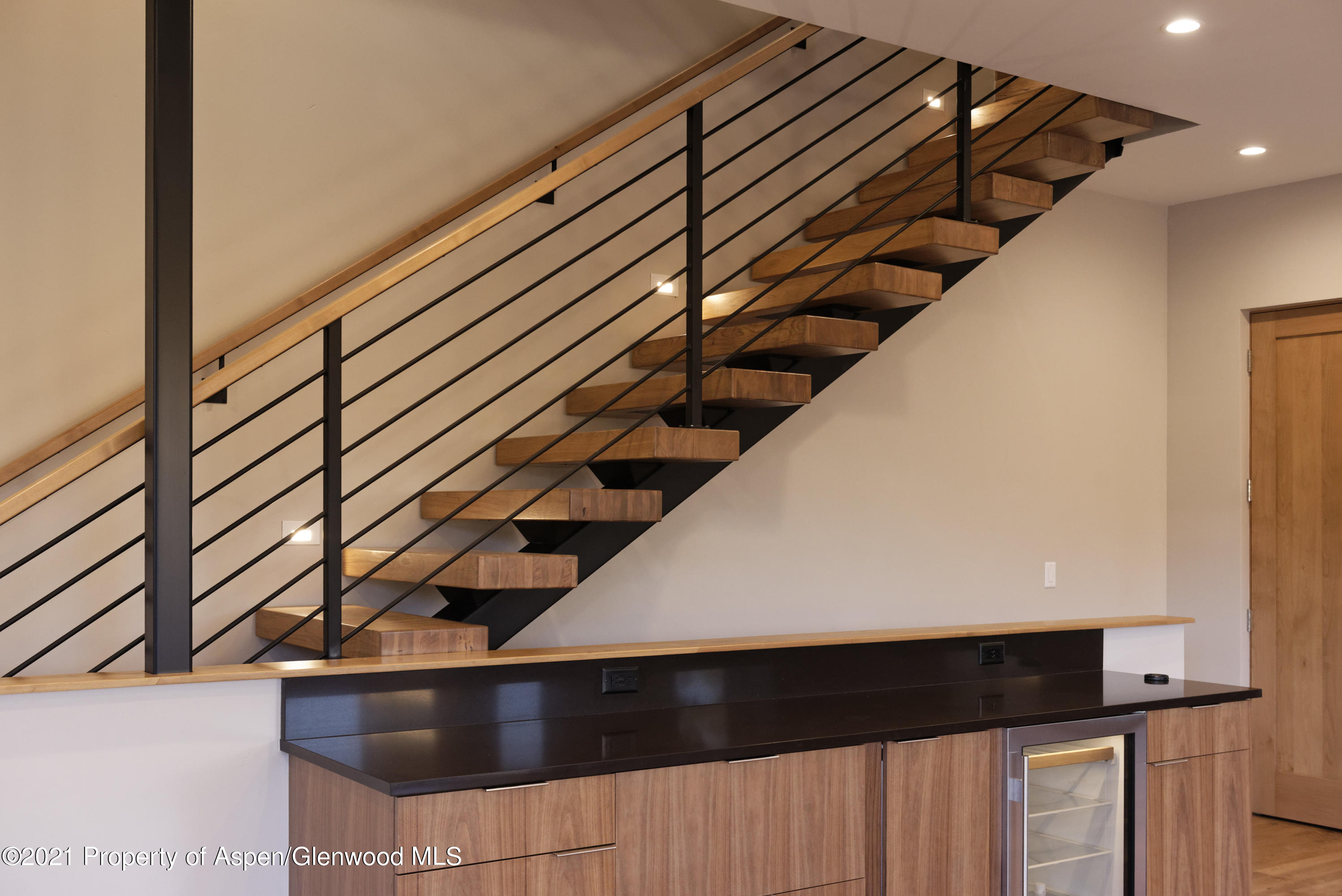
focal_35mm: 38
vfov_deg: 35.1
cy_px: 448
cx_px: 671
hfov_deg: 50.7
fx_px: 1417
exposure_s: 1/80
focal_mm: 38
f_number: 5.6
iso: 1600
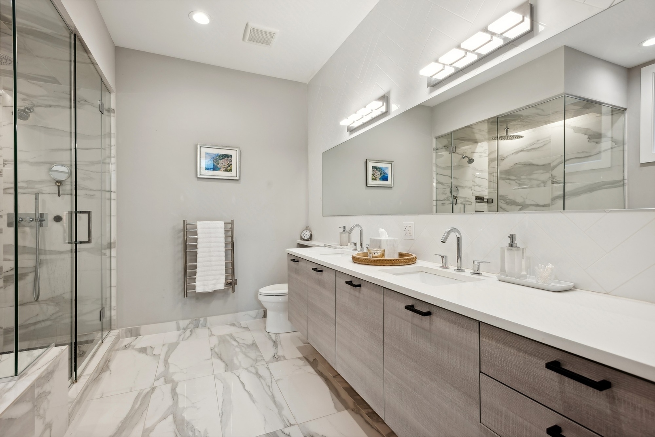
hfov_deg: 93.3
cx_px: 328
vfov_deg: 70.5
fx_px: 309
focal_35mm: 17
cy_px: 218
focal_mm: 17
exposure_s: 1/20
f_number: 8
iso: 400
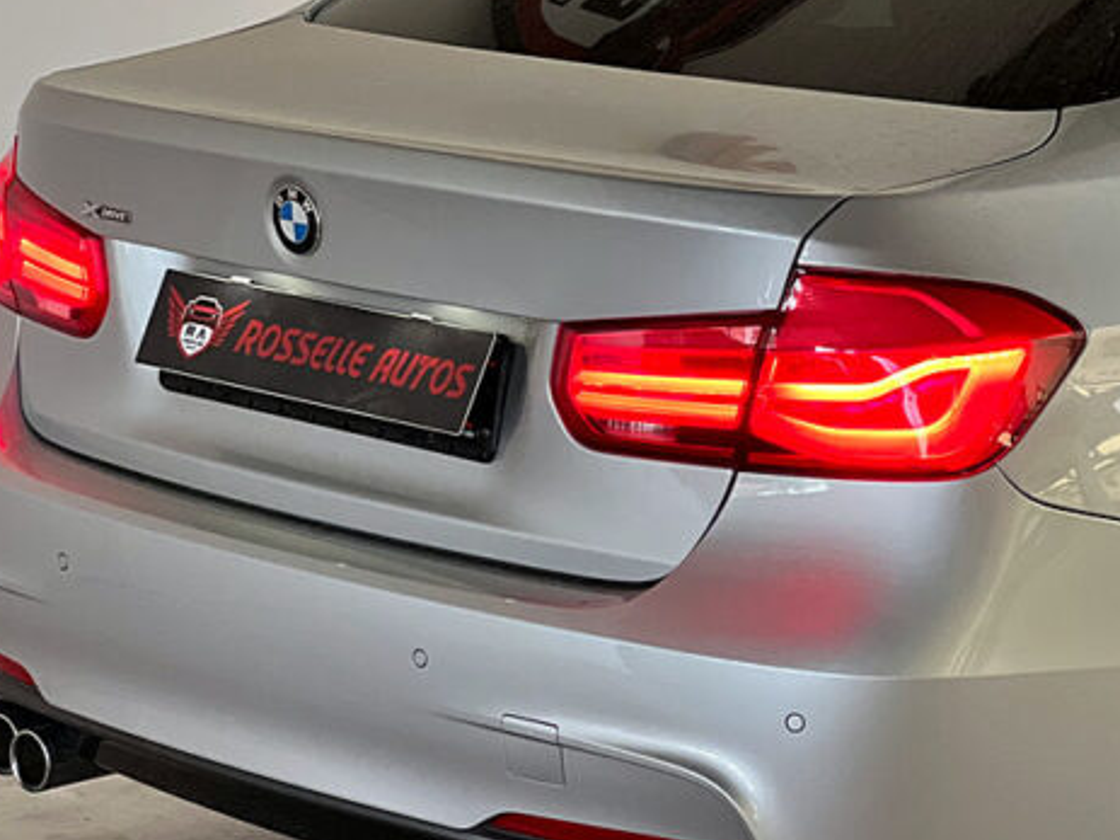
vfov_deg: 11.1
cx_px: 835
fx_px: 4302
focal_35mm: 133
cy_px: 424
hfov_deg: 14.8
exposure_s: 1/69
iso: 250
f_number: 2.8
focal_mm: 9
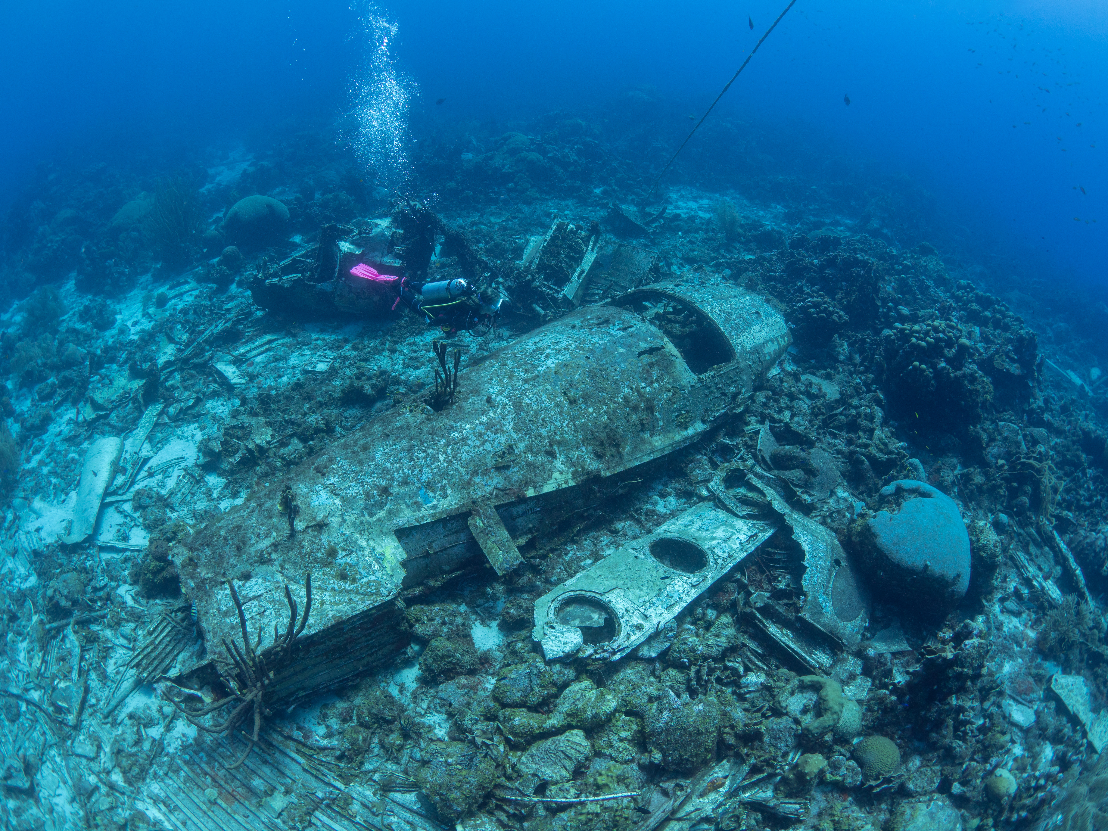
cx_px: 554
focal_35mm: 16
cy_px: 416
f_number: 6.3
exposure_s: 1/160
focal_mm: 8
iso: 200
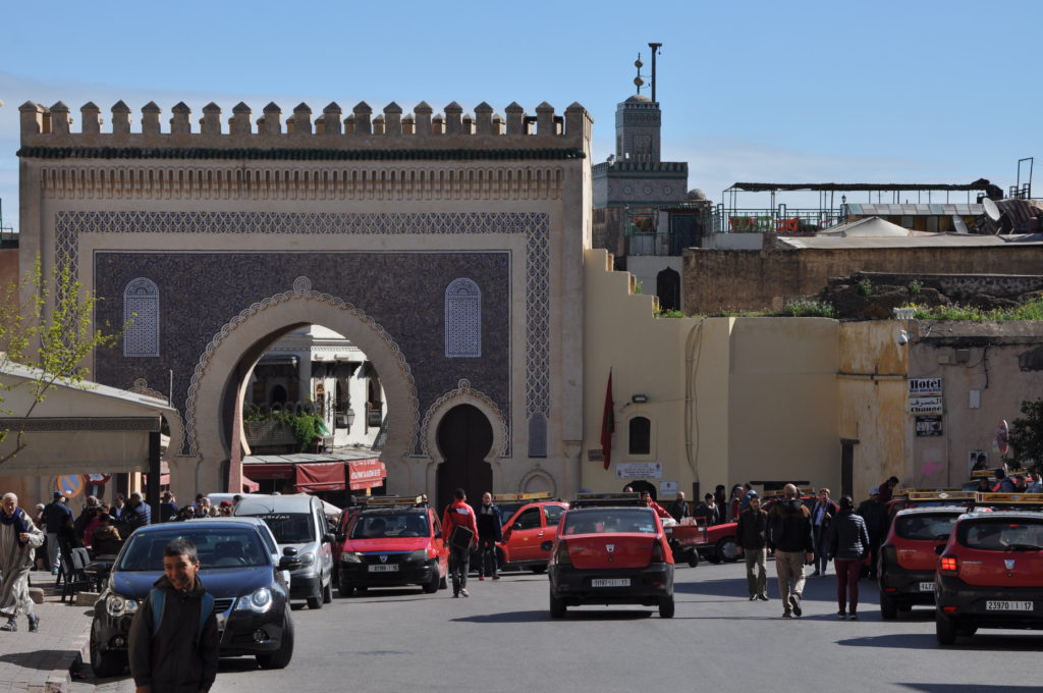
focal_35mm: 112
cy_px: 346
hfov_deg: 18.2
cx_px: 522
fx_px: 3255
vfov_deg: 12.1
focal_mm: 75
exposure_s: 1/640
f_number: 9
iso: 200
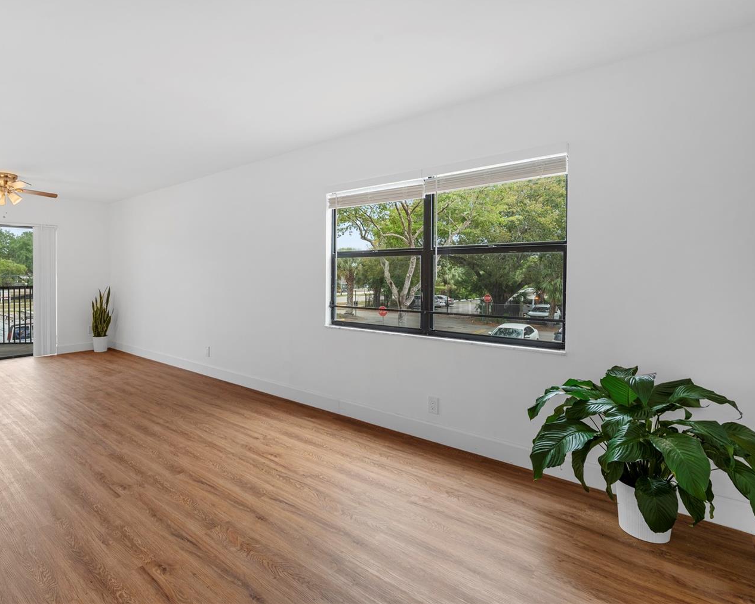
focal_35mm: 19
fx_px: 425
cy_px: 286
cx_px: 284
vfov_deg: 70.8
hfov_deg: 81.8
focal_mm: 16
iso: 200
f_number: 8
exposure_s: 1/20
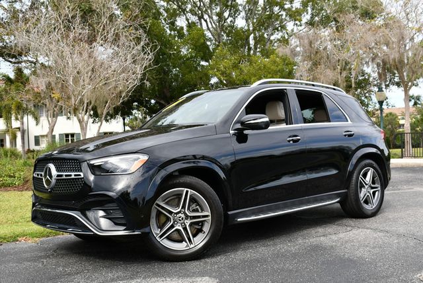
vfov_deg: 30.6
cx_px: 212
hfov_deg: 44.5
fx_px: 517
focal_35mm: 44
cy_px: 142
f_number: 8
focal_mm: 22
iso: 200
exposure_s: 1/250
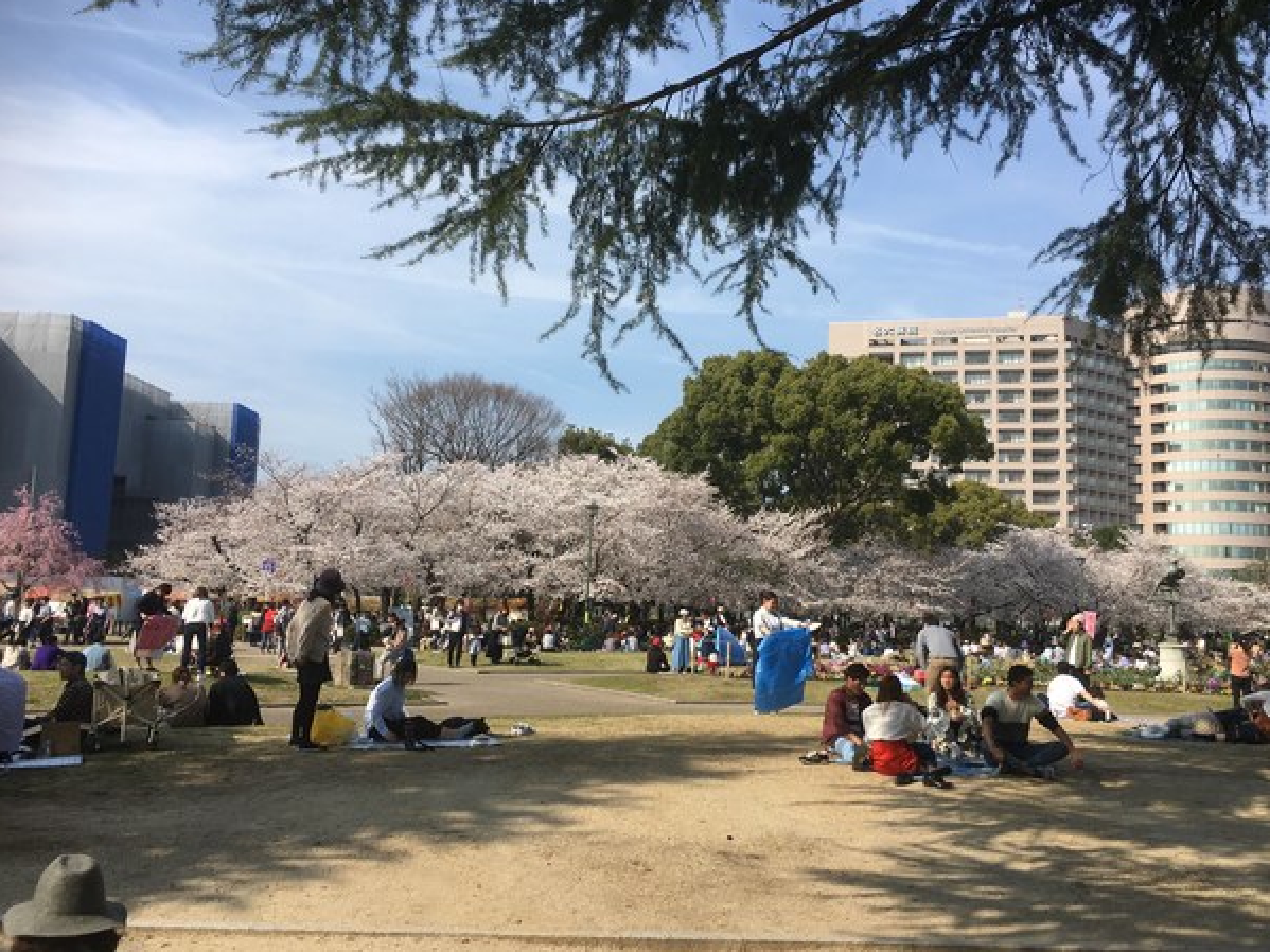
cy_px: 462
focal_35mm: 31
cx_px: 659
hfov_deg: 58.3
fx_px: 1137
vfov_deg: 45.4
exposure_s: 1/1603
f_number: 2.2
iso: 25
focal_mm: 4.15
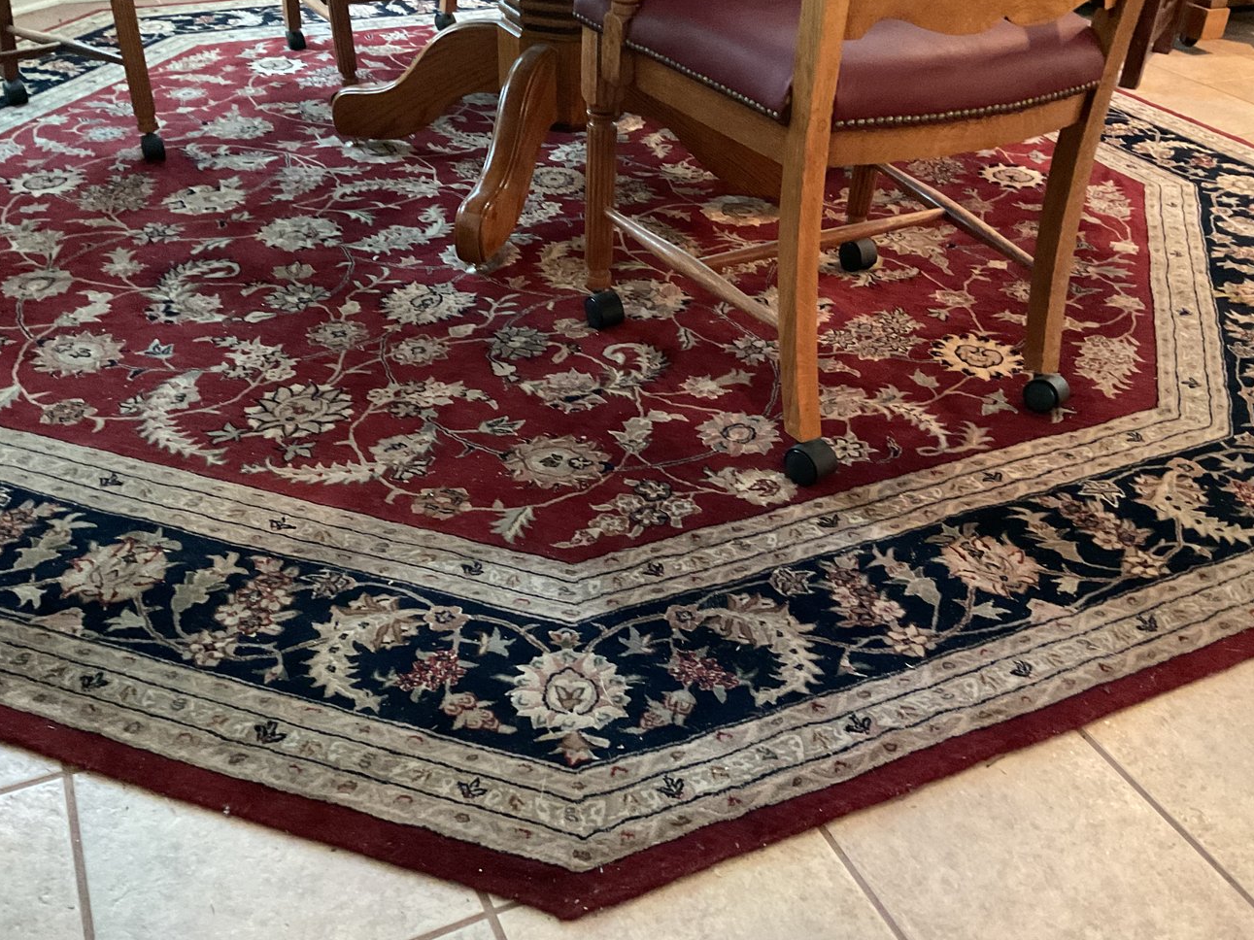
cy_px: 497
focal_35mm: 34
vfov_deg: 41.8
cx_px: 639
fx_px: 1232
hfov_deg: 54.0
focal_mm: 3
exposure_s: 1/24
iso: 500
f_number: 1.8
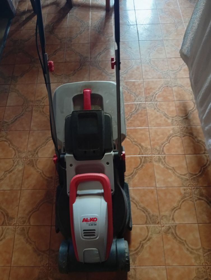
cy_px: 140
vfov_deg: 65.2
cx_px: 106
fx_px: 219
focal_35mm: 27
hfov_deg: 51.5
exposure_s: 1/25
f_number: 1.8
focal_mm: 3.98
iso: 653
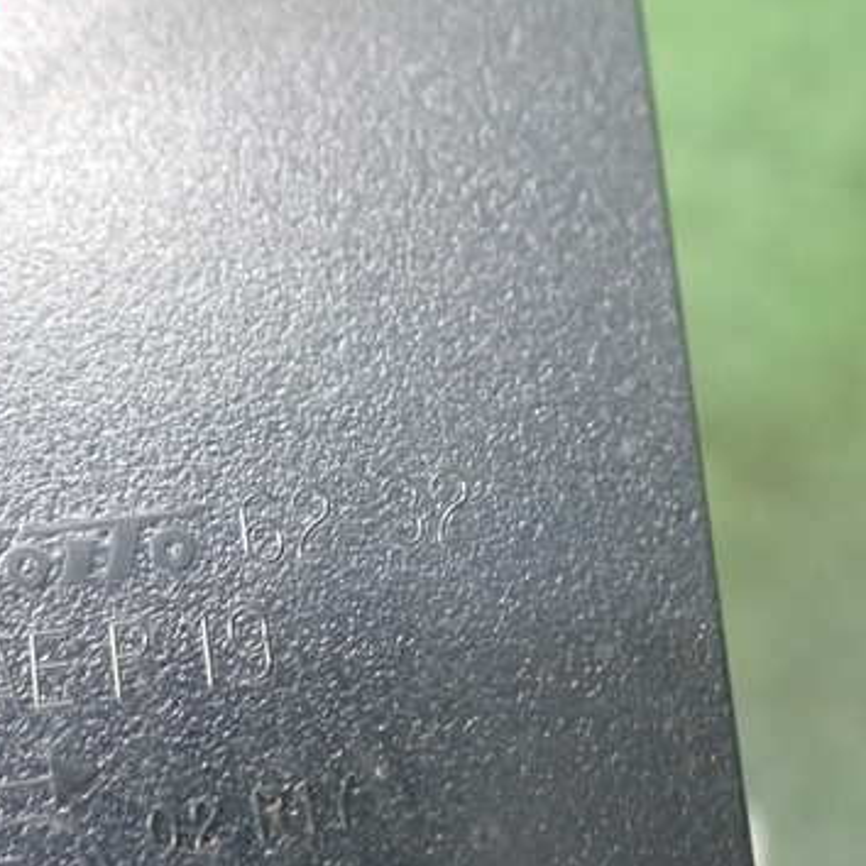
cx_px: 272
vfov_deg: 37.5
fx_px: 1274
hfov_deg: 37.1
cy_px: 504
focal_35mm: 45
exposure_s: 1/30
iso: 1250
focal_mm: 5.4
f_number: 2.3
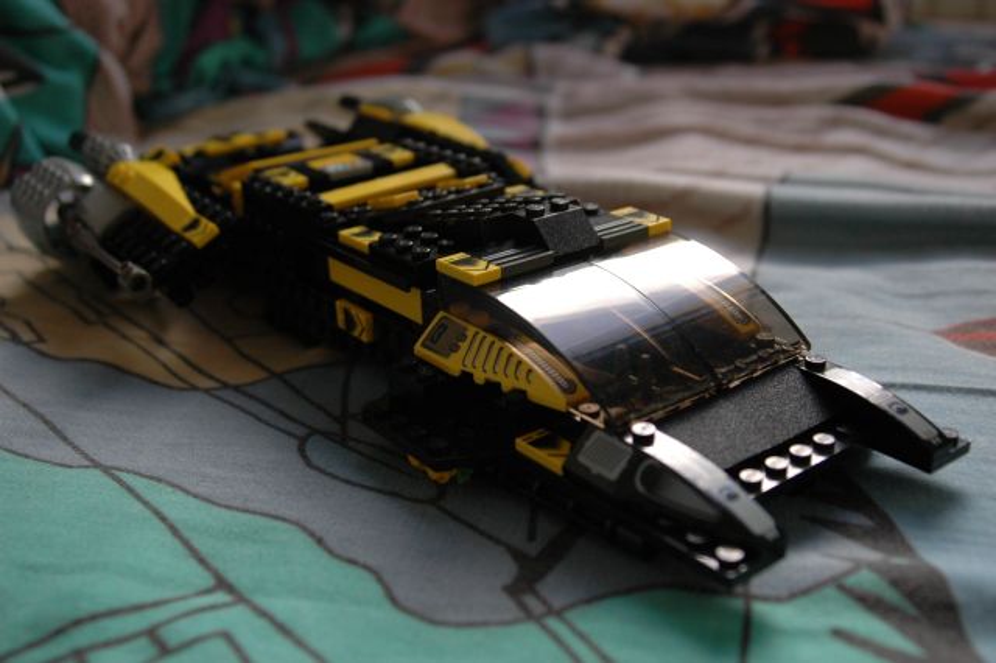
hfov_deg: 46.4
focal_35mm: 42
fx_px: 1161
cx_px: 498
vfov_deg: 31.9
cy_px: 332
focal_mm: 28
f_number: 4.5
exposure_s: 1/80
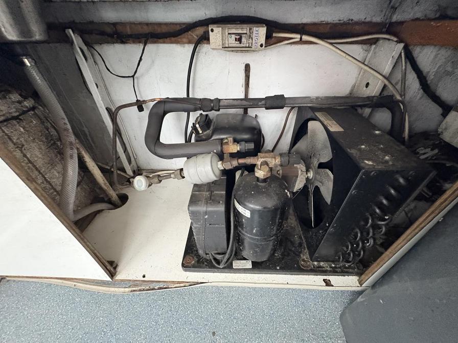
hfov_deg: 102.1
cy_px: 172
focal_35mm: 14
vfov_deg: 85.7
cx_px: 229
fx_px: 185
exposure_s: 1/40
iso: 1000
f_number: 2.2
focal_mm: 2.22
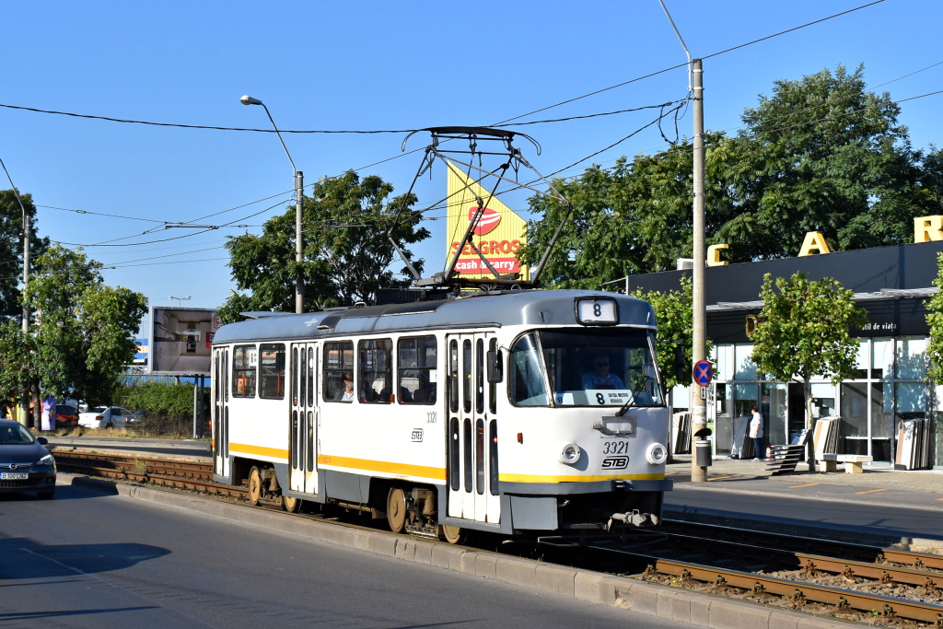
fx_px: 1375
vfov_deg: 25.8
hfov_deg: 37.8
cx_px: 472
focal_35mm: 52
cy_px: 314
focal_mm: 35
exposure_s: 1/400
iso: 200
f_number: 10
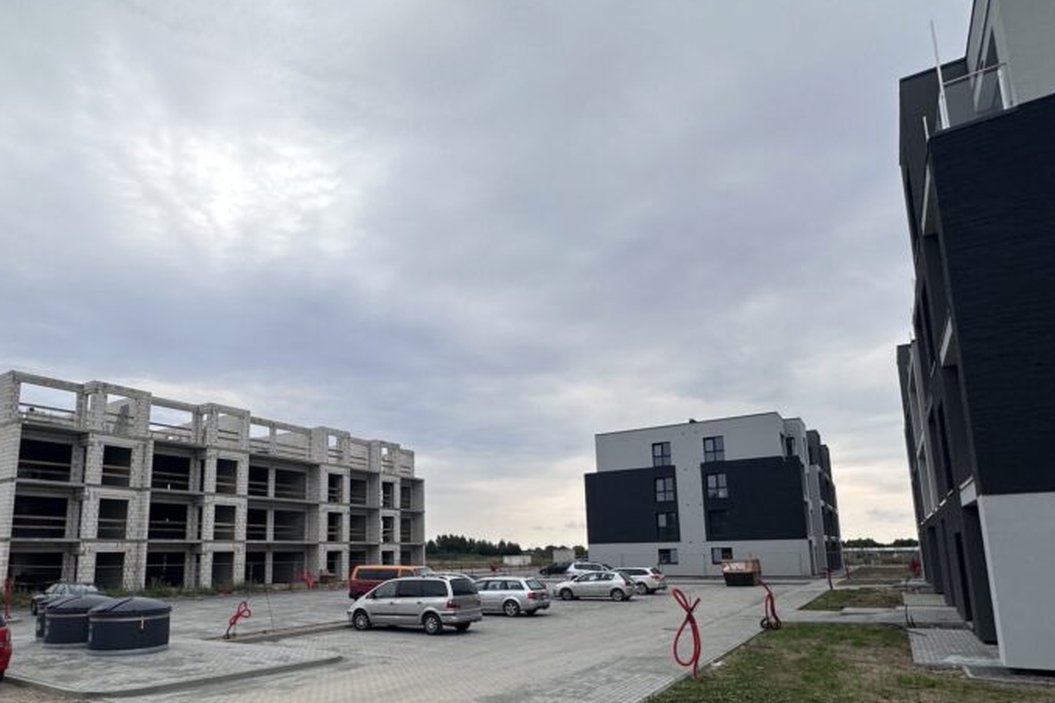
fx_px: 645
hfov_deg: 78.1
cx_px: 453
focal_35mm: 22
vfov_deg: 56.3
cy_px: 454
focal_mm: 2.22
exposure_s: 1/1887
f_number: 2.2
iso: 50
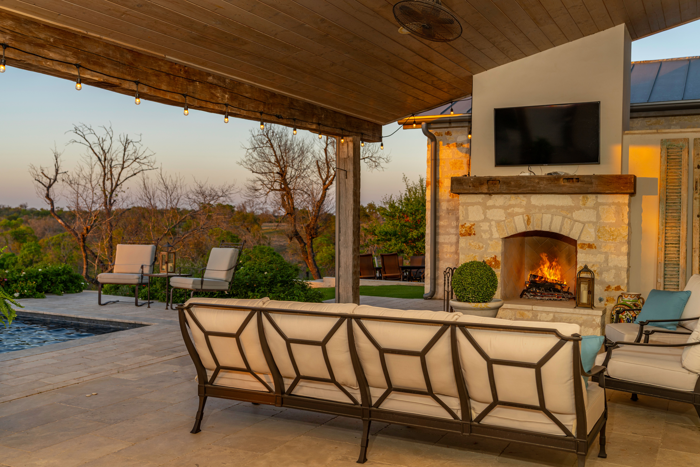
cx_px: 350
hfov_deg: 54.4
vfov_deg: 37.9
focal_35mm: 35
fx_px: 681
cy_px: 234
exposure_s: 1/100
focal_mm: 35
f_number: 4
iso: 100
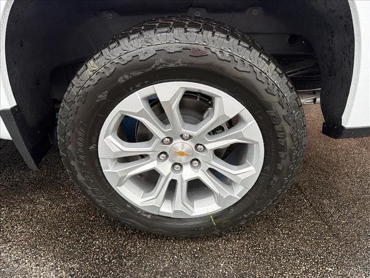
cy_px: 139
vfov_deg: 56.8
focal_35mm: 24
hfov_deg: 71.6
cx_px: 185
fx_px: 257
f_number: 1.78
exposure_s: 1/121
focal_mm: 6.76
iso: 100
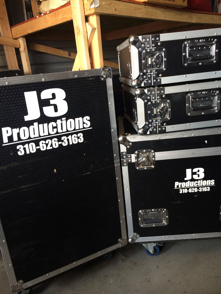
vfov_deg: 60.0
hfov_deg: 46.8
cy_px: 147
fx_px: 255
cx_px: 110
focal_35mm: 30
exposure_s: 1/30
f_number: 2.2
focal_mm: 4.12
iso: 64
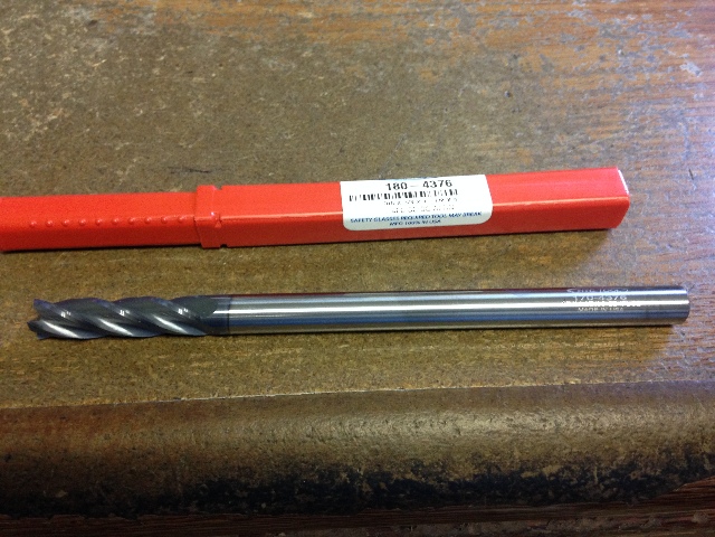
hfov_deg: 55.4
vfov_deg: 42.9
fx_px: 682
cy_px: 268
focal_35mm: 33
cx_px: 358
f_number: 2.4
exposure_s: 1/20
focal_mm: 4.12
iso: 250
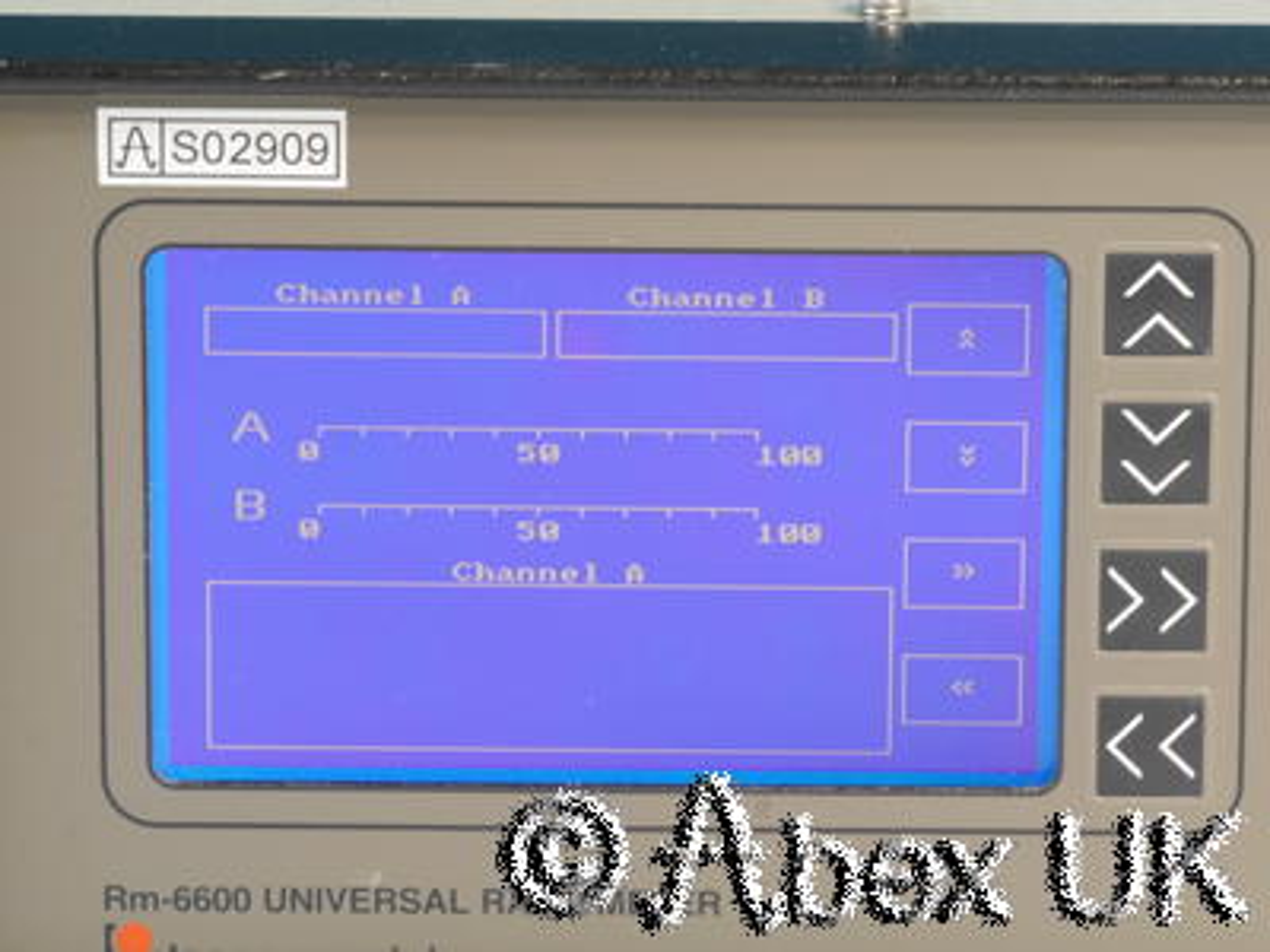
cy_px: 476
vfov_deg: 5.3
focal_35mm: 280
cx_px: 635
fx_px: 10273
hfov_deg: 7.1
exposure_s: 1.6
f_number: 22
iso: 800
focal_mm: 140
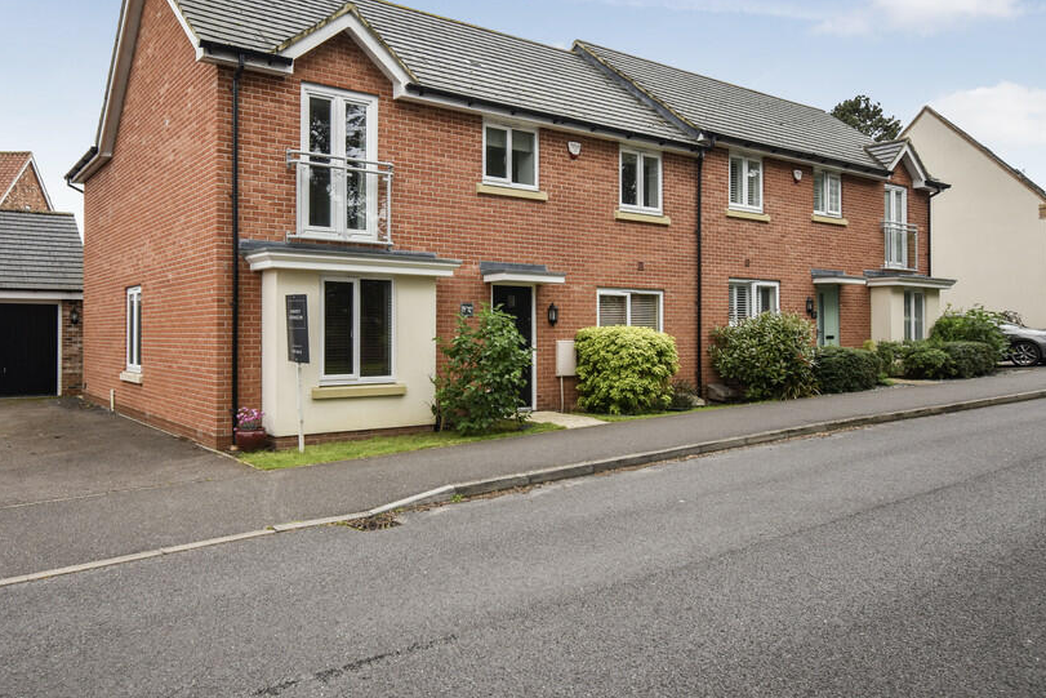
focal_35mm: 25
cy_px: 282
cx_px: 429
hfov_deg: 71.7
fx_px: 716
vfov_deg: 51.7
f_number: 5
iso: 100
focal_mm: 13
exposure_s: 1/400
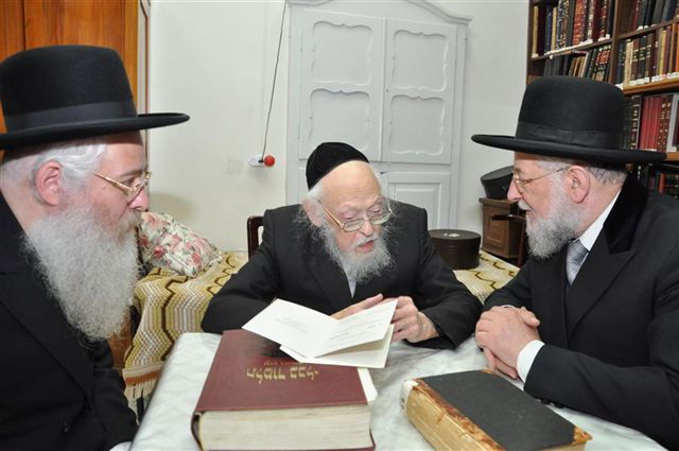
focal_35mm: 27
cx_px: 340
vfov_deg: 47.8
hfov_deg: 67.4
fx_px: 509
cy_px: 226
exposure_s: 1/60
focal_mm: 18
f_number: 5
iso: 640
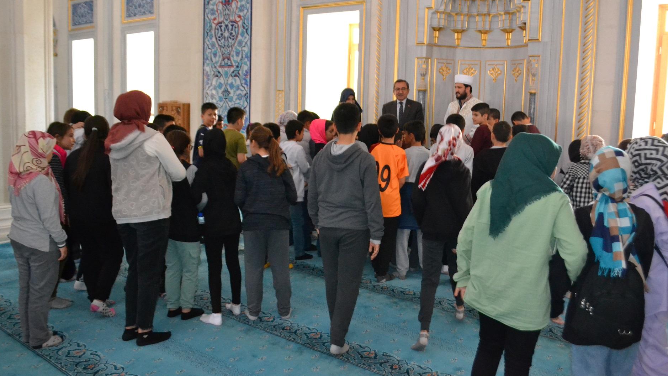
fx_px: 1037
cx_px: 341
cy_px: 150
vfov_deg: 20.5
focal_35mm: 59
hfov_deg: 35.7
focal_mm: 35
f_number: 5
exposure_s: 1/60
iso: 3200
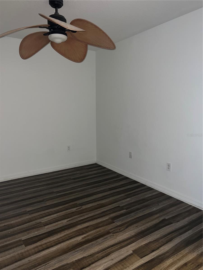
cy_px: 135
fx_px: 203
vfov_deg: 67.3
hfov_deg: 53.1
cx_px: 102
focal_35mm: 26
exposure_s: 1/9
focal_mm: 5.7
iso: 160
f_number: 1.5
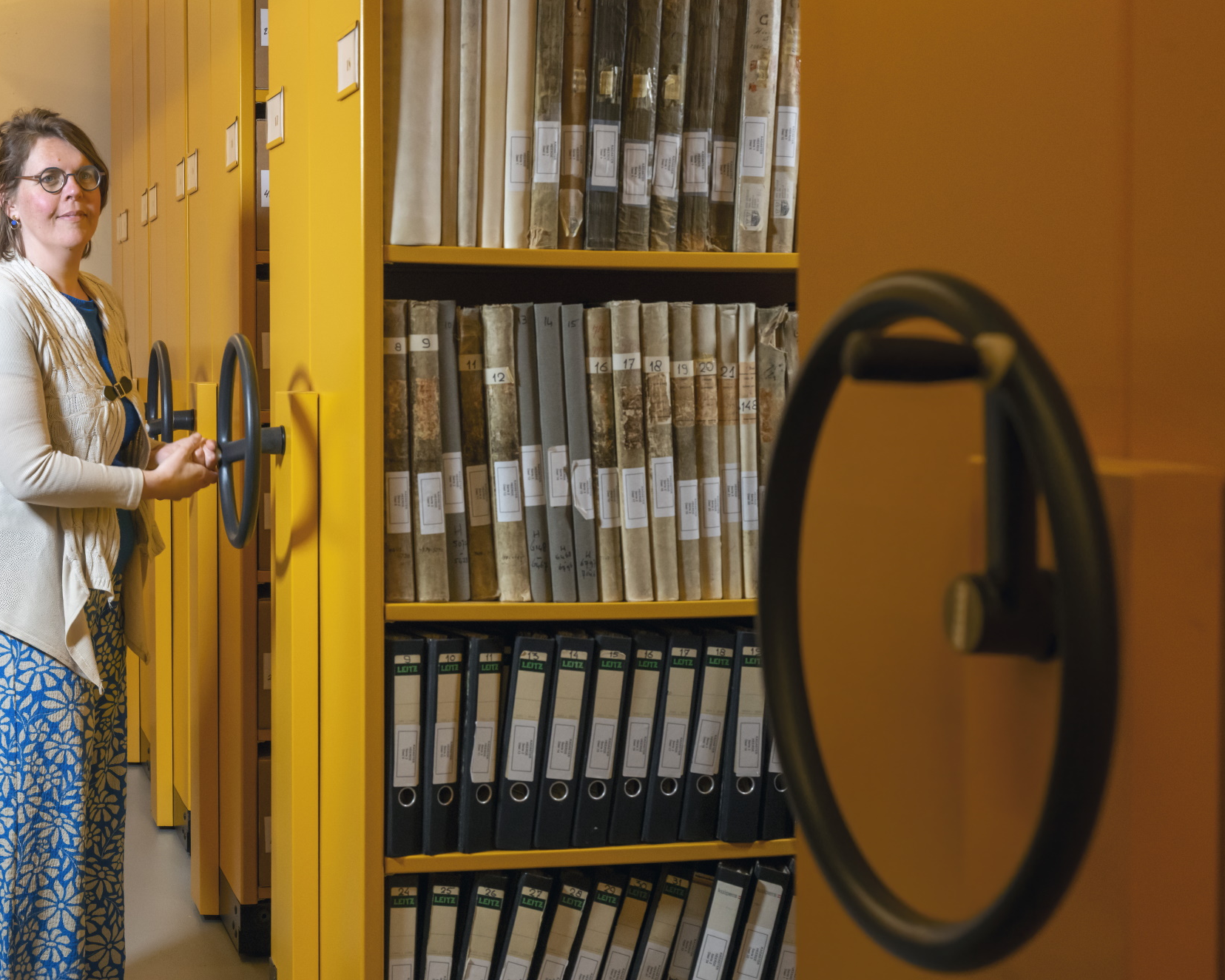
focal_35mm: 51
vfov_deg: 29.7
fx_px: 1849
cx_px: 516
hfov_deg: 36.6
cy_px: 489
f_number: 7.1
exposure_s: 1/160
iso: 2000
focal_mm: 45
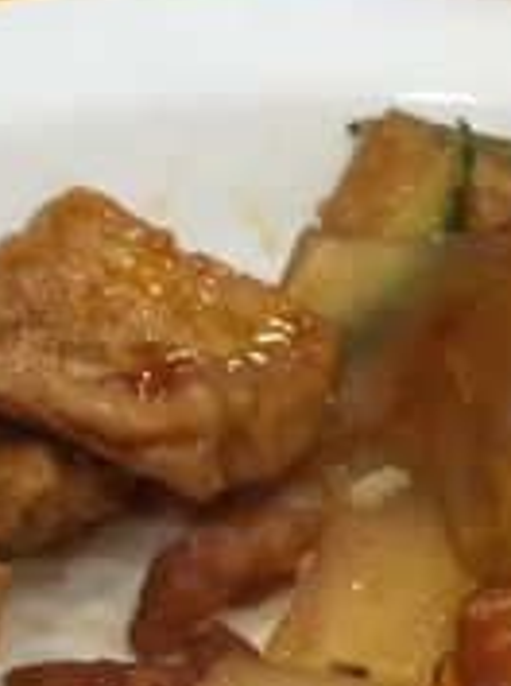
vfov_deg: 15.3
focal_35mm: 115
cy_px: 1139
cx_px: 470
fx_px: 2272
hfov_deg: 12.7
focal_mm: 4.15
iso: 40
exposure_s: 1/33
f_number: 2.2
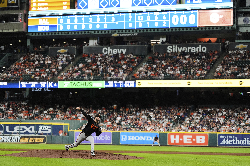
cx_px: 125
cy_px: 83
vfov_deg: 11.8
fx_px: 805
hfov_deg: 17.6
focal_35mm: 116
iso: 3200
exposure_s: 1/2500
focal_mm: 116
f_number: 2.8
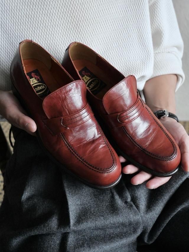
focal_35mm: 48
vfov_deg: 39.7
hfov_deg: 30.3
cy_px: 126
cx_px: 94
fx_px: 349
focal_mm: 24
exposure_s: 1/60
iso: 2000
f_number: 3.5
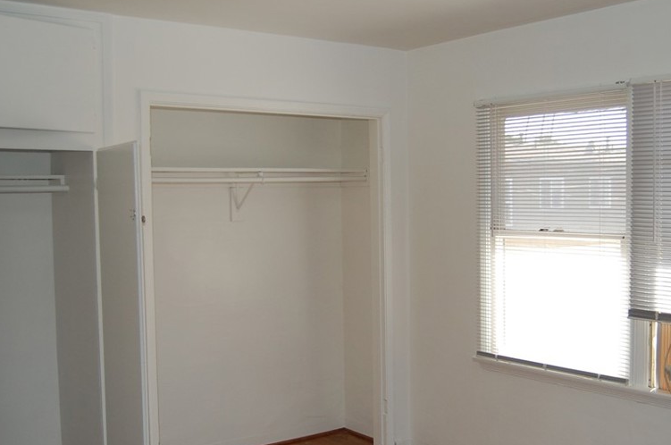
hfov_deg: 43.5
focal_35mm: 45
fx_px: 837
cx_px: 391
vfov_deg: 29.7
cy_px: 254
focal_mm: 22
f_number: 3.8
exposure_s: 1/400
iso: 400
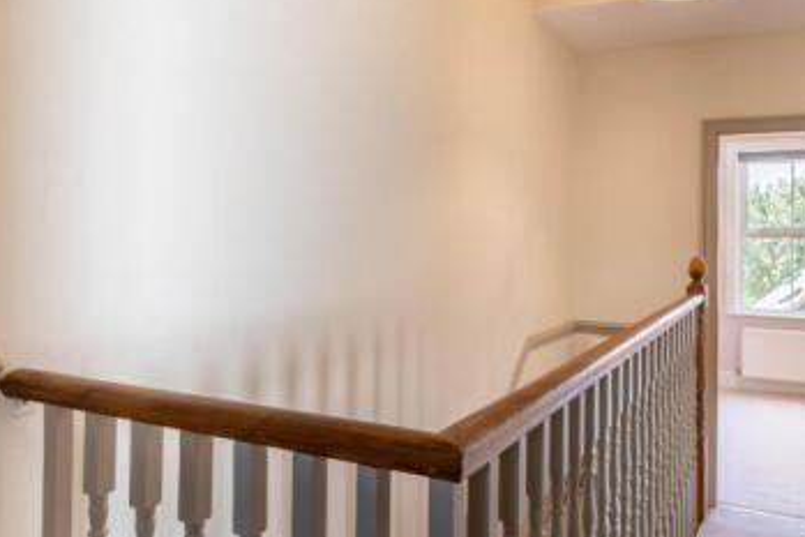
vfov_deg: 43.5
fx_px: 671
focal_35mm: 30
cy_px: 229
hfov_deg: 61.6
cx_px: 467
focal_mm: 16
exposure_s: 1/125
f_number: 8
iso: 320
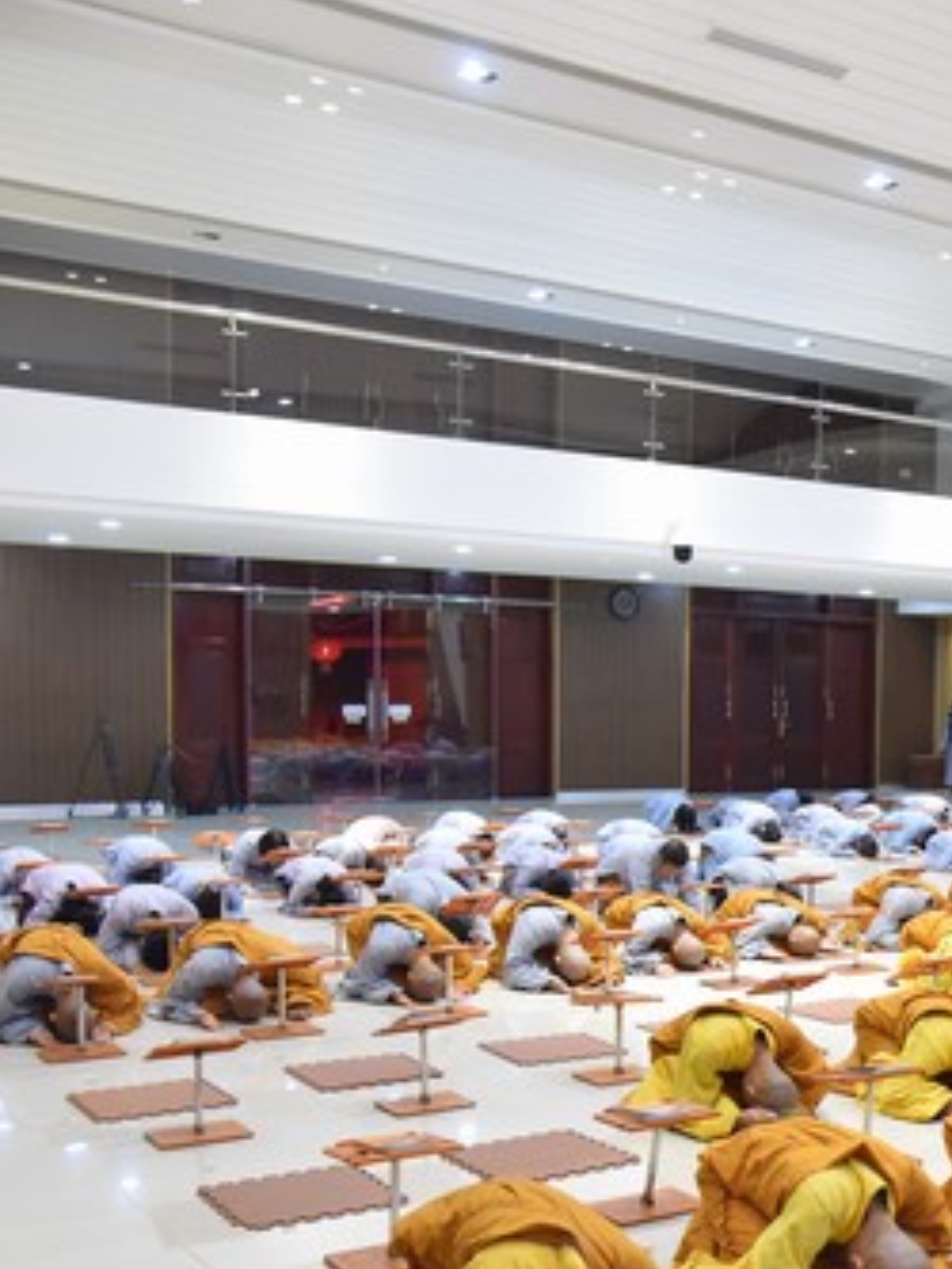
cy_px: 819
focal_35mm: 45
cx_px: 1055
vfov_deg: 41.6
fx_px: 1649
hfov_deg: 29.0
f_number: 5
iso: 3200
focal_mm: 24
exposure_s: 1/125
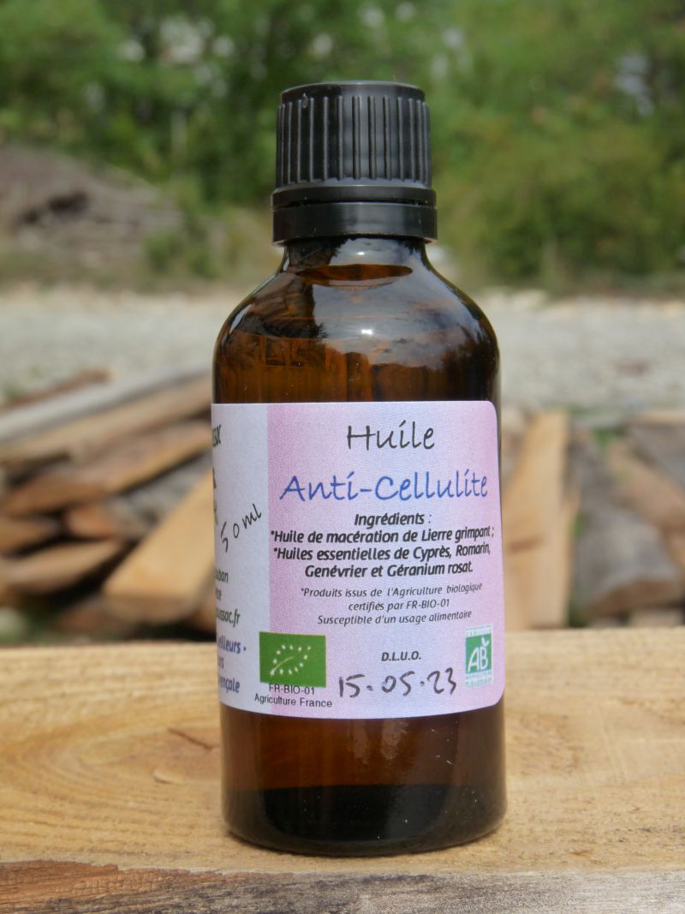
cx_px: 342
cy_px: 457
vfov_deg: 24.1
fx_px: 2138
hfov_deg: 18.2
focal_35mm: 81
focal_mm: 14.4
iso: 160
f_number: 5.6
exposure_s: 1/400
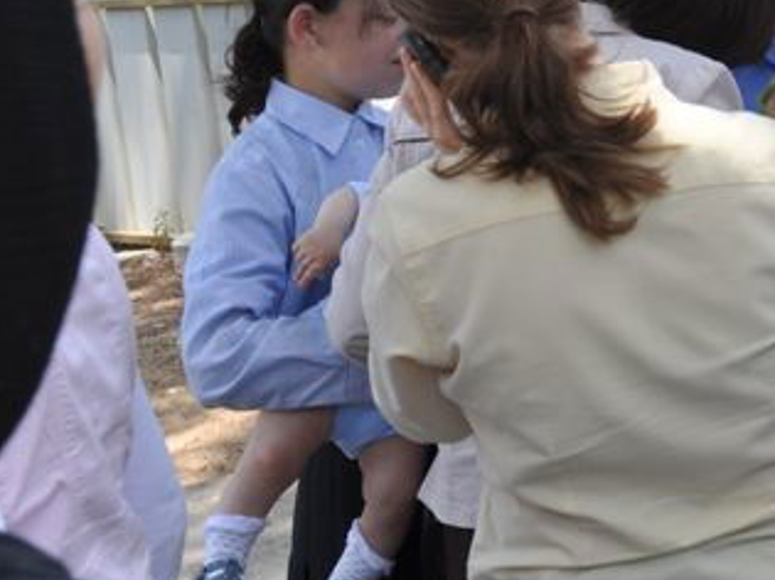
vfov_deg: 14.3
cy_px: 192
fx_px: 2305
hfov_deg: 17.7
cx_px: 1051
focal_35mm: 103
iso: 200
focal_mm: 22
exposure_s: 1/250
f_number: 7.1
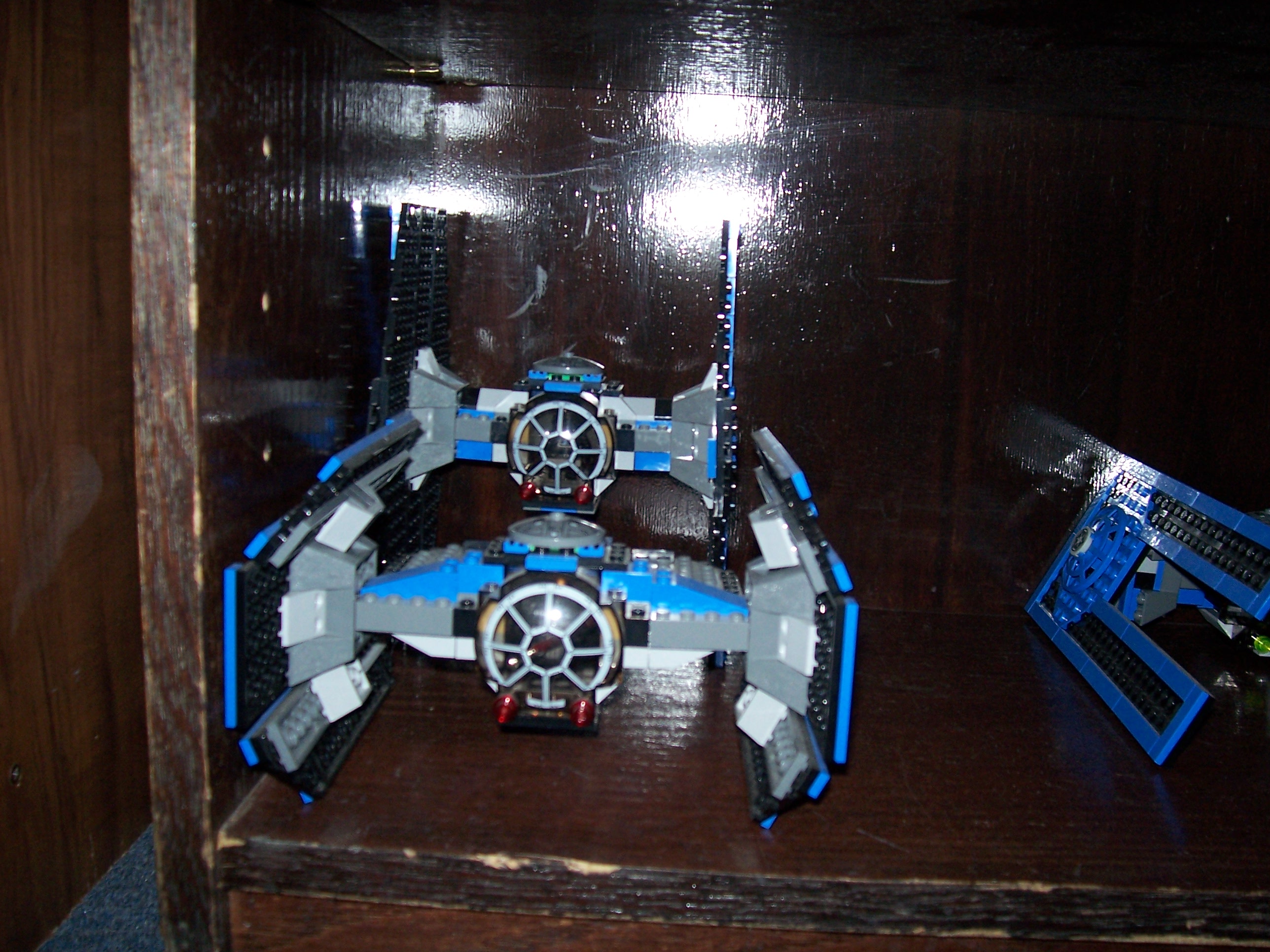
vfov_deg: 41.8
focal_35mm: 34
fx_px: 1247
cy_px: 476
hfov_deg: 54.0
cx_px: 635
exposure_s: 1/60
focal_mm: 5.6
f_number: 2.7
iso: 125
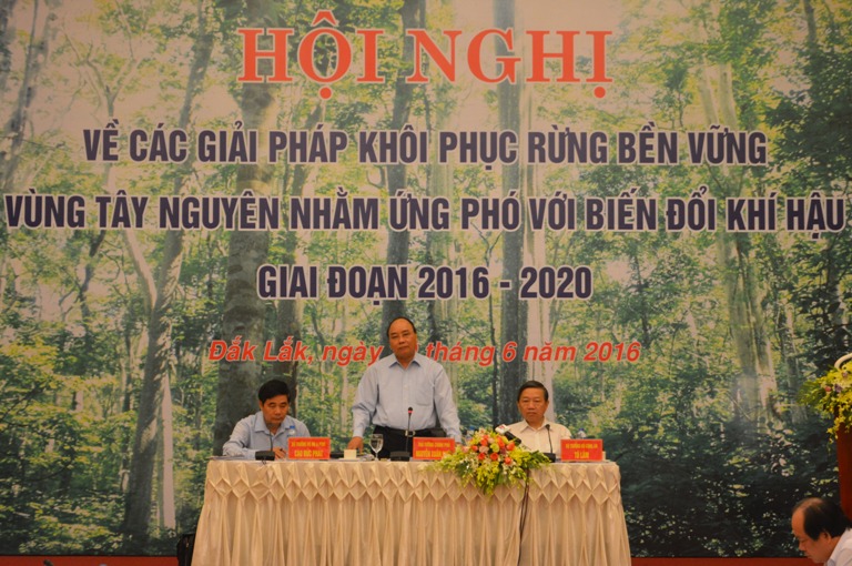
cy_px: 283
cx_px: 426
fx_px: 1950
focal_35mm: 82
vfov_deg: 16.5
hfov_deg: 24.6
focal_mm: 55
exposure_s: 1/40
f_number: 5.6
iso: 1600
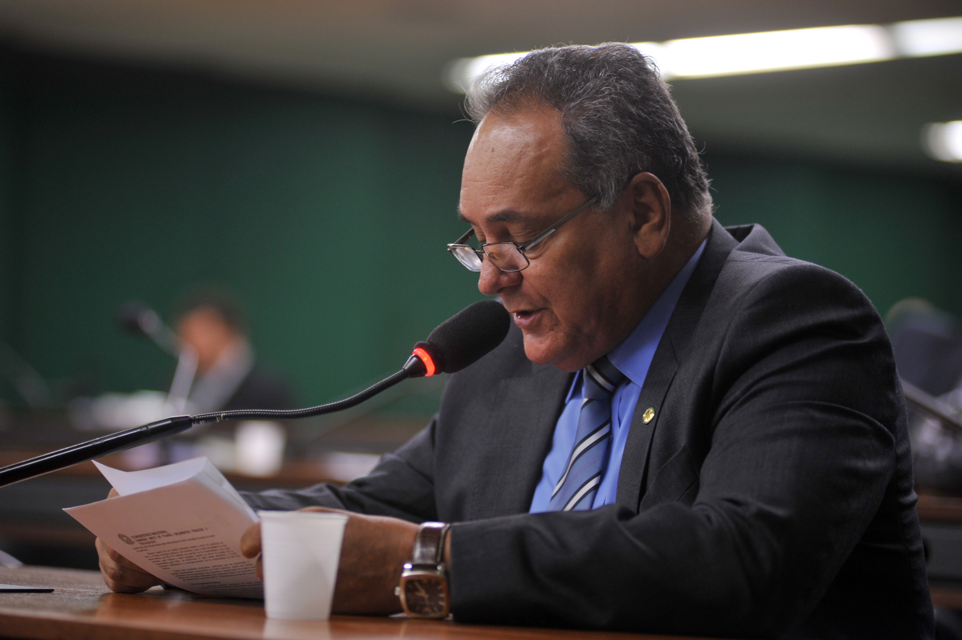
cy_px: 320
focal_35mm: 112
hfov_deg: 18.3
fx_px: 2991
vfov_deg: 12.2
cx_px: 481
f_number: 2.8
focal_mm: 112
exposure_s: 1/125
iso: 800
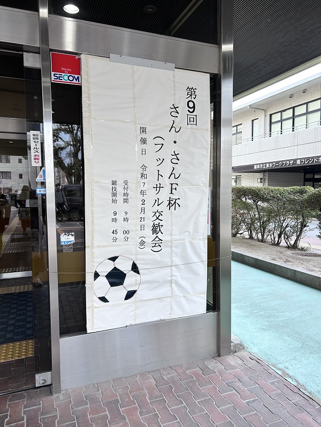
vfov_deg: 67.3
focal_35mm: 26
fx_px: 321
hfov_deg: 53.1
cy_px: 214
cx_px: 160
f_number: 1.5
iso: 50
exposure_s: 1/323
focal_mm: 5.7
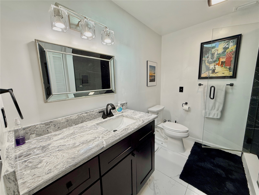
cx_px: 130
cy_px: 98
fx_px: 105
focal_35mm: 14
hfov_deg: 102.1
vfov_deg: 85.7
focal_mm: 2.22
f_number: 2.2
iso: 80
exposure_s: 1/120
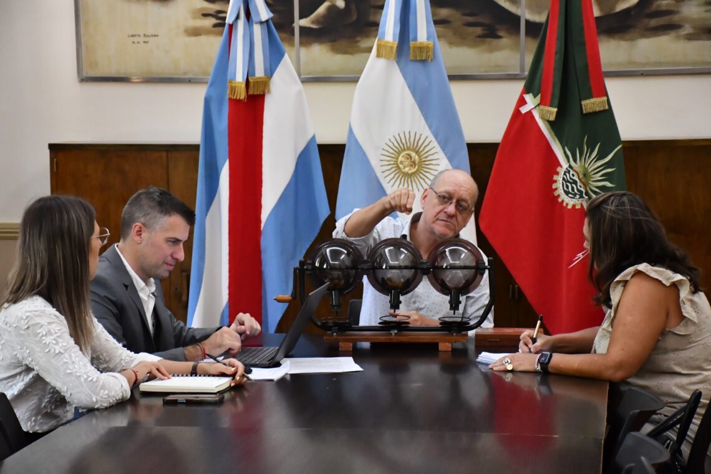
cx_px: 356
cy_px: 237
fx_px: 1777
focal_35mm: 90
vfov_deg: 15.2
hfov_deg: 22.6
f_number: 5
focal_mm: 60
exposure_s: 1/100
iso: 3200
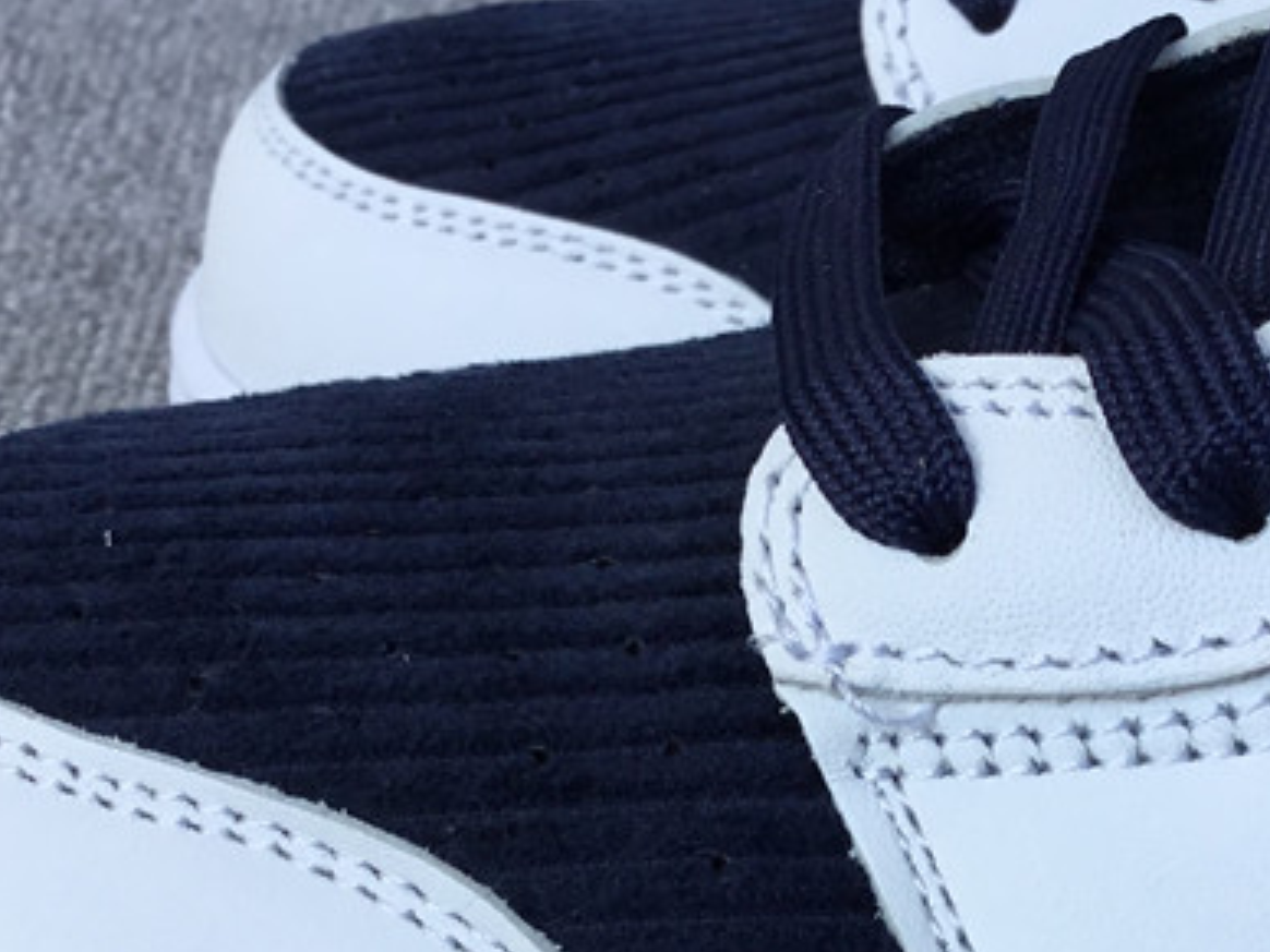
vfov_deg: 20.0
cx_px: 812
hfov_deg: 26.9
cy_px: 891
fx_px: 2642
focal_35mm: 72
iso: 25
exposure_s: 1/386
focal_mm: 3.3
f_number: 2.4
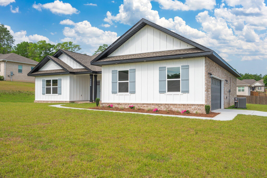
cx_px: 134
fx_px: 222
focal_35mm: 30
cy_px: 89
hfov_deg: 62.0
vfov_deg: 43.5
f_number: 9
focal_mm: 30
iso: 100
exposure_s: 1/640
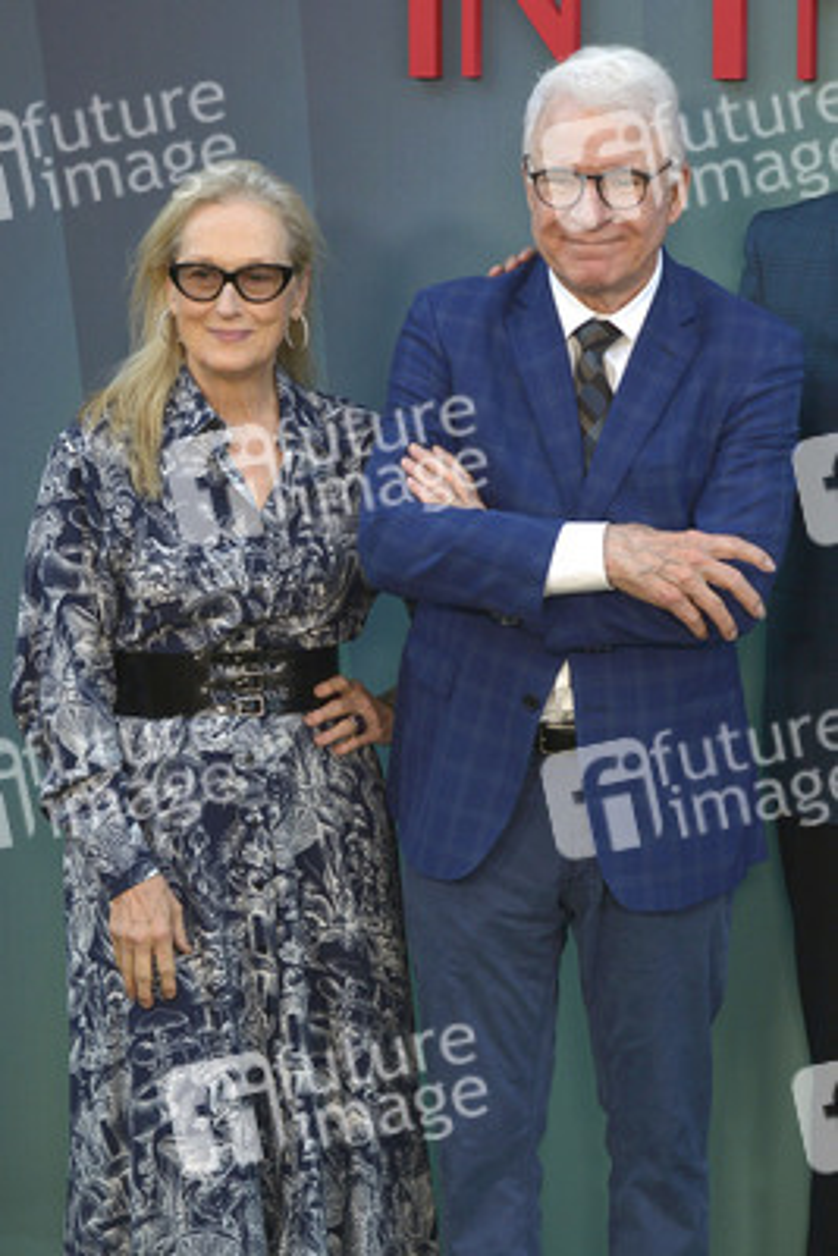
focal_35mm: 70
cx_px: 419
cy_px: 628
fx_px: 2442
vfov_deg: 28.8
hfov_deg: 19.5
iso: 320
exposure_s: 1/250
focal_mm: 70
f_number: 6.3
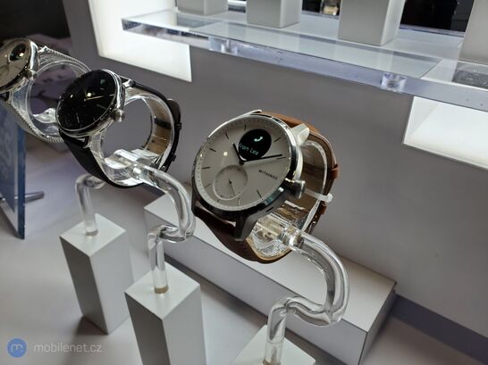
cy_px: 182
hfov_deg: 67.3
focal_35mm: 26
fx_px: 366
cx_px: 244
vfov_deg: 53.0
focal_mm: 4.3
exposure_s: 1/120
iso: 50
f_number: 2.4
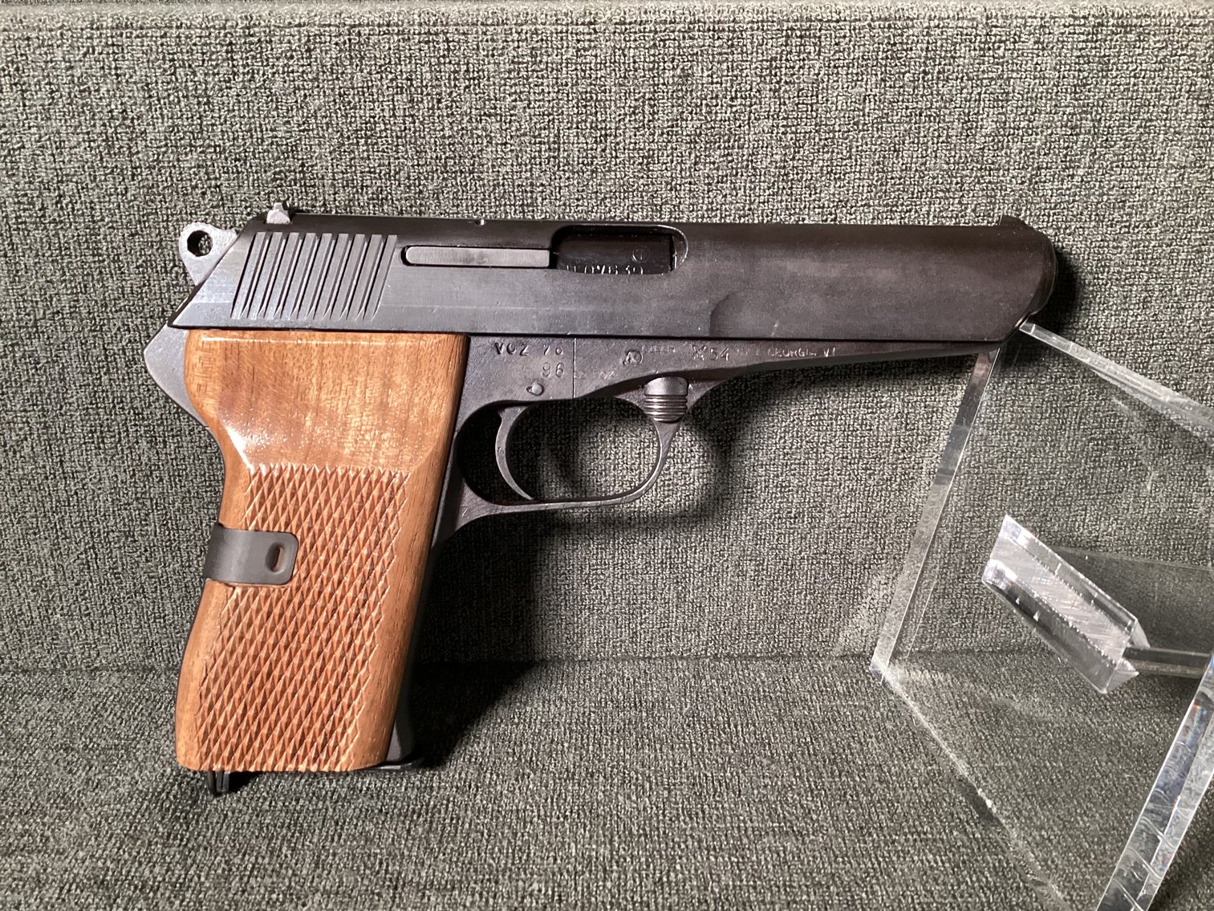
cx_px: 607
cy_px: 456
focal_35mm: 31
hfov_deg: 58.3
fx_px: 1087
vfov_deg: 45.4
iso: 320
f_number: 2.4
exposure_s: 1/40
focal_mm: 3.3
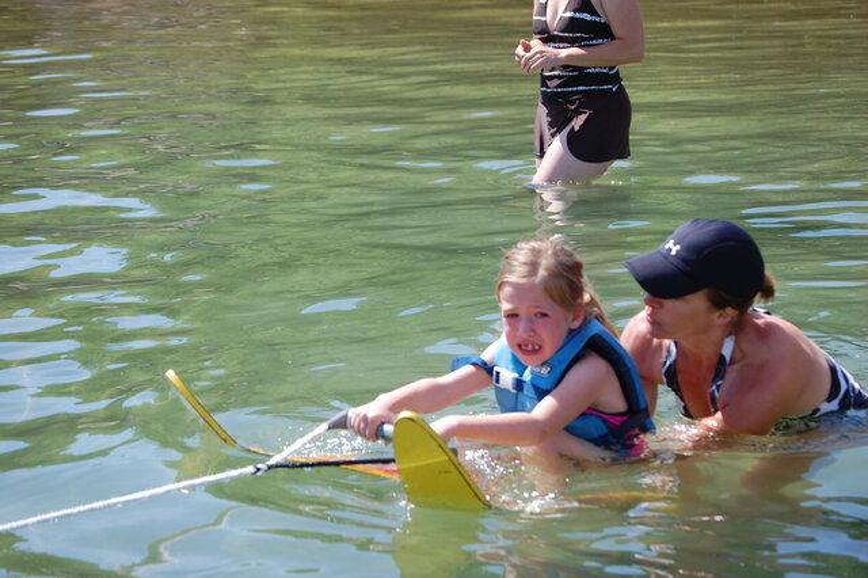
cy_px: 289
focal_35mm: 112
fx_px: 2711
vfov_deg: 12.2
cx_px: 434
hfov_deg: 18.2
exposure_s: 1/500
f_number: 5.6
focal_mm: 75
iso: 200
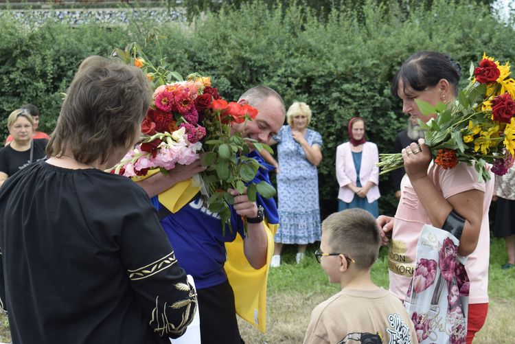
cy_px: 172
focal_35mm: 69
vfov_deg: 19.8
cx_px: 258
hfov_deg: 29.2
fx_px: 988
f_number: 8
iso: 320
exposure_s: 1/250
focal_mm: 46
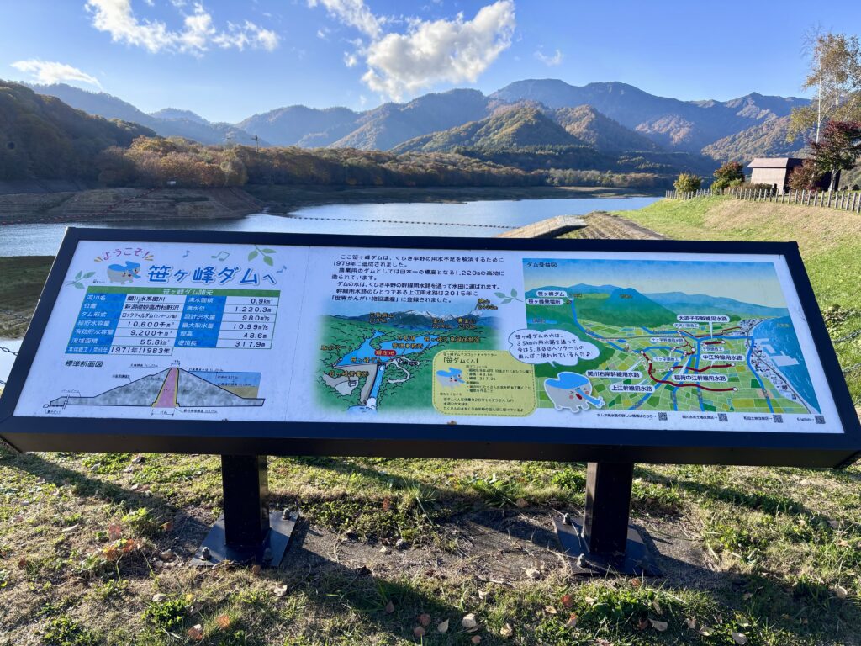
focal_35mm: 26
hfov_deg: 67.3
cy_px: 323
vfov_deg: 53.1
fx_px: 647
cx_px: 430
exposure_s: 1/1115
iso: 50
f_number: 1.6
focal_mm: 5.96
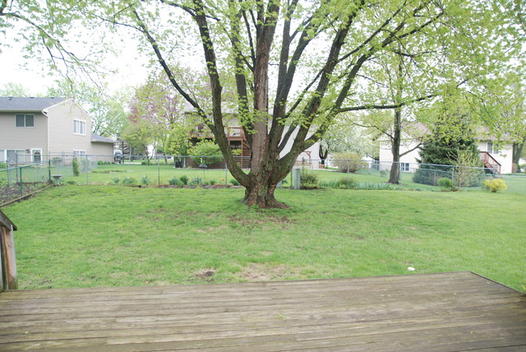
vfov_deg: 50.5
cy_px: 176
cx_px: 263
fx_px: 373
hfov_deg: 70.4
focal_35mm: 26
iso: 160
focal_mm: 17
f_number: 4
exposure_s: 1/60
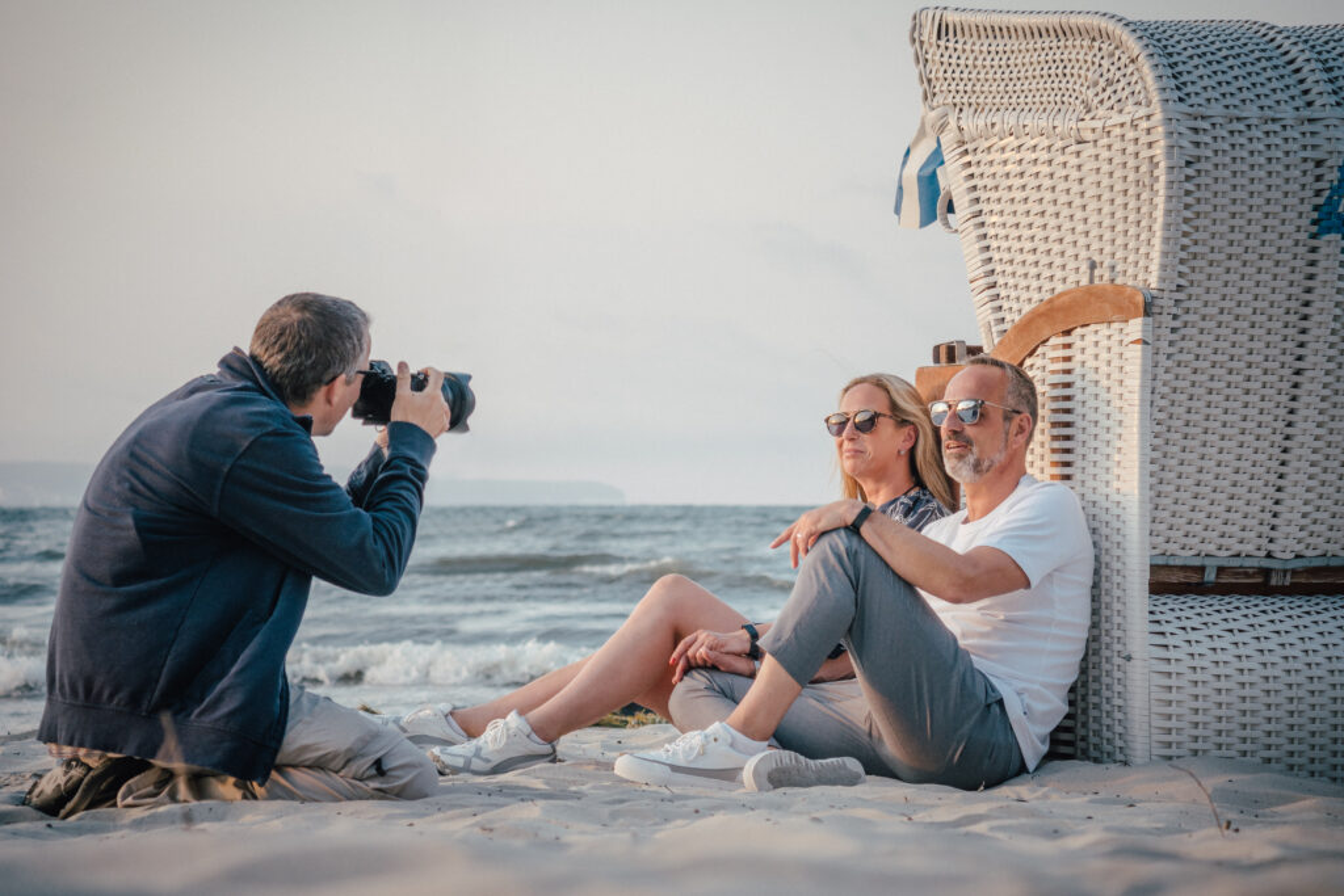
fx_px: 3920
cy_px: 448
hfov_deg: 19.5
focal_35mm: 105
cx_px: 672
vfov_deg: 13.0
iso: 160
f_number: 5
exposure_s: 1/250
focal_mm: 70
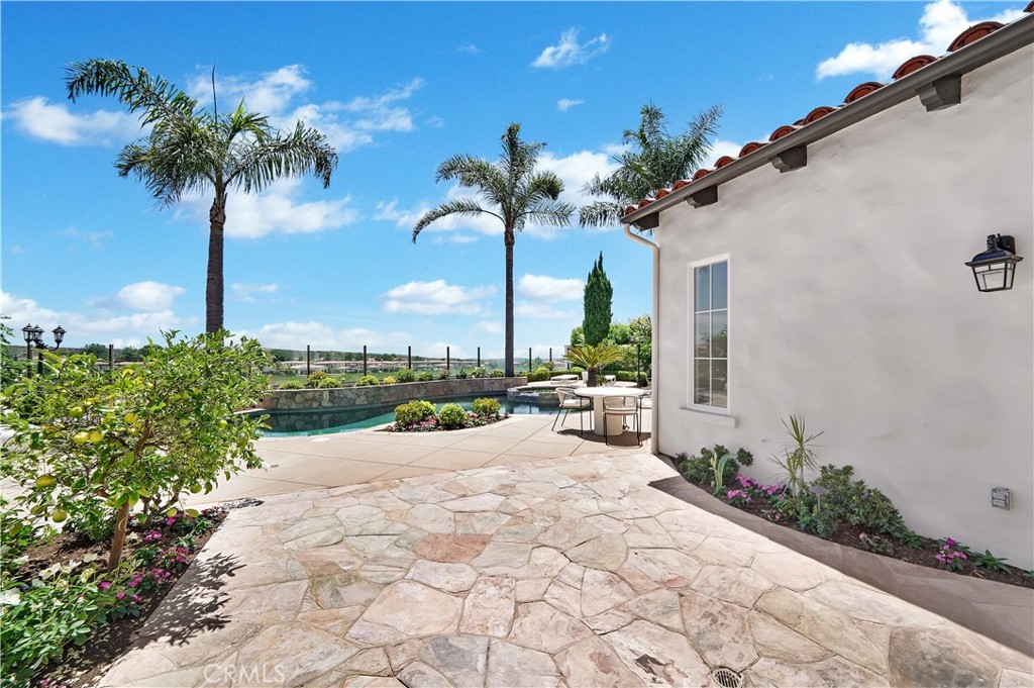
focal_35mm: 12
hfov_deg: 112.7
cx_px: 517
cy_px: 344
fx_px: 344
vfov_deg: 89.9
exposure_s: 1/125
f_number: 13
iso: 100
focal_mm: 12
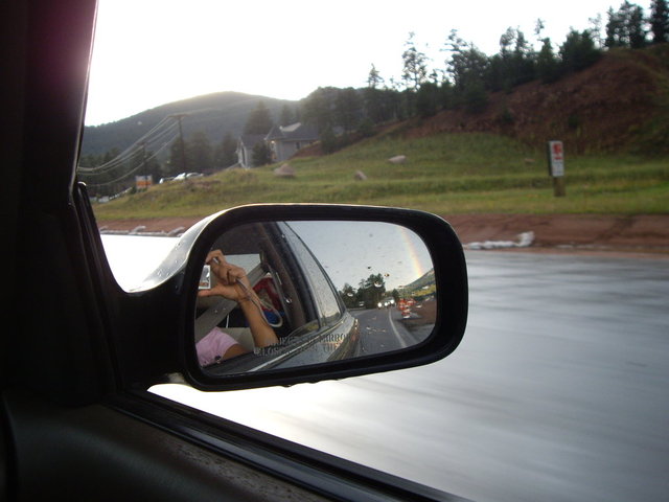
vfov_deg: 37.7
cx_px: 334
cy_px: 251
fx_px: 734
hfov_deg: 49.0
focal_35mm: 38
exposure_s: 1/100
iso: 100
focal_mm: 6.2
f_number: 2.7
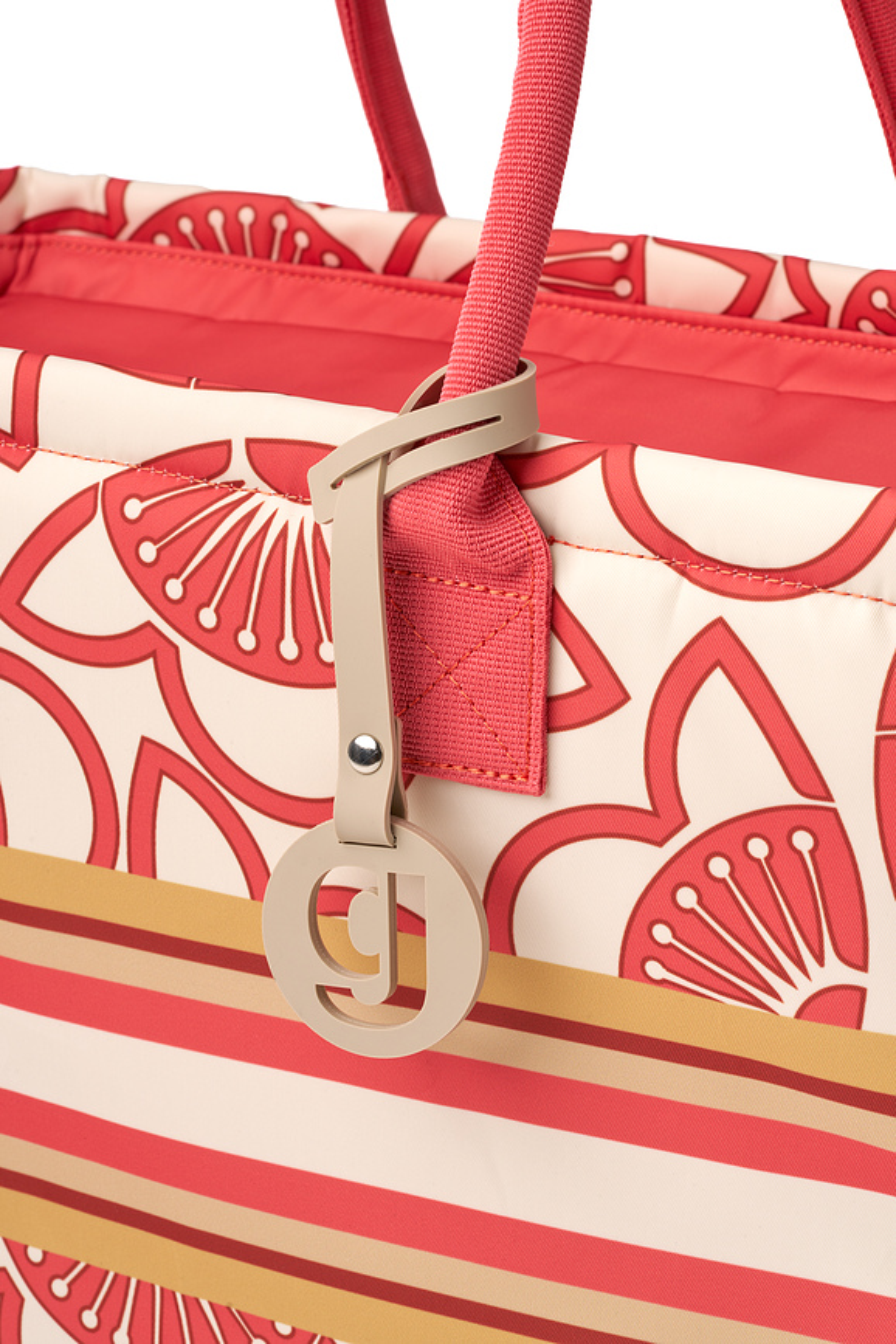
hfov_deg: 15.2
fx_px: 3360
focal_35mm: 90
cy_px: 672
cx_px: 448
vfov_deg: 22.6
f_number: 18
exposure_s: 1/3
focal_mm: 90
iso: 100
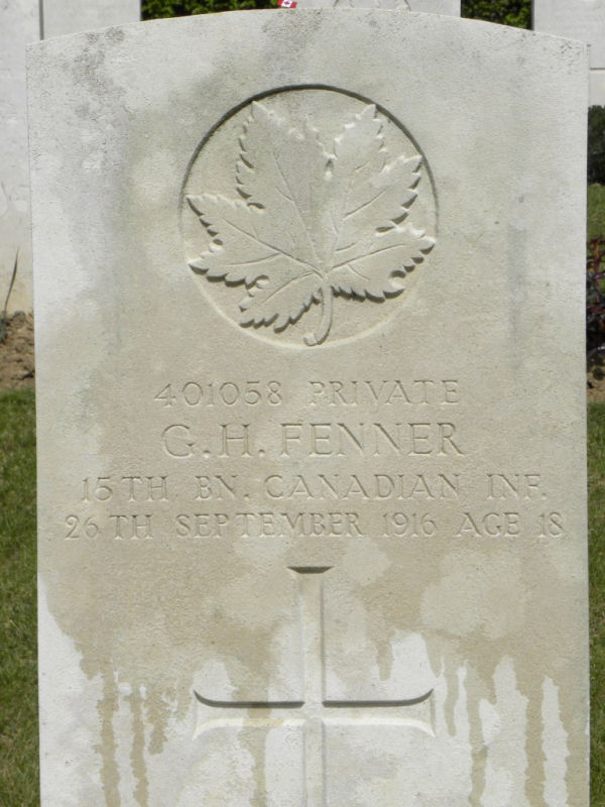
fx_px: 1981
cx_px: 302
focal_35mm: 85
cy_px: 404
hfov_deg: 17.4
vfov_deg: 23.0
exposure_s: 1/402
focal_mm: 15.1
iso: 64
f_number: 6.3
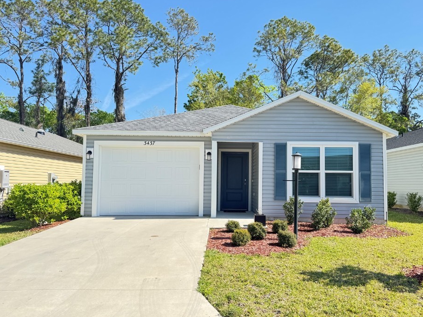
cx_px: 228
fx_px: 330
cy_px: 167
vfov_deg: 51.4
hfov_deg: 65.2
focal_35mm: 27
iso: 80
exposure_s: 1/1261
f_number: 1.78
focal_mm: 6.76
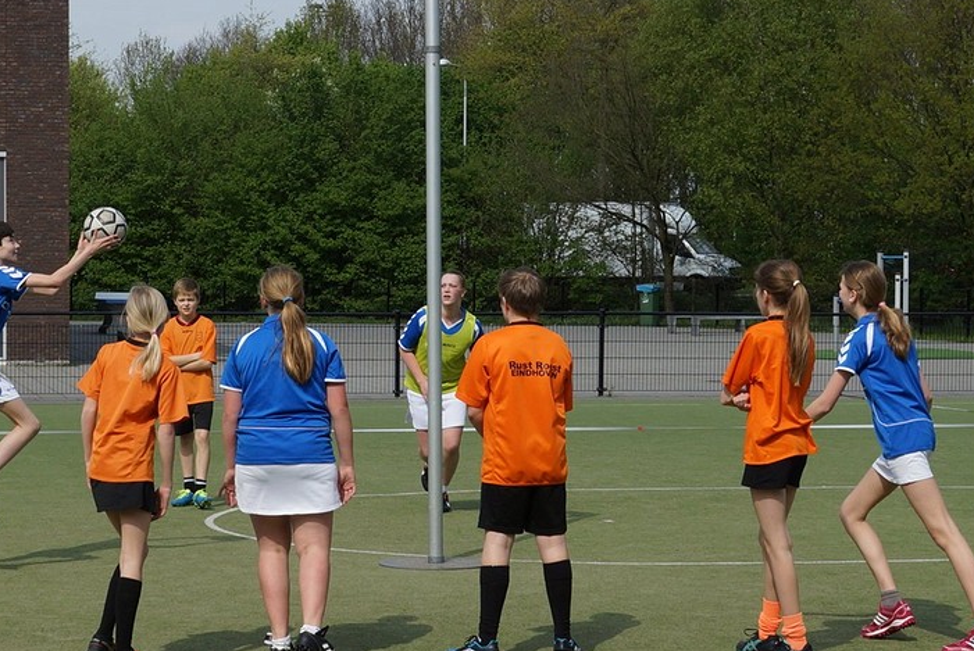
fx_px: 1544
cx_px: 415
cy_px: 288
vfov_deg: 23.8
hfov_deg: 35.0
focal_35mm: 57
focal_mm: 26
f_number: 5
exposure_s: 1/800
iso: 100
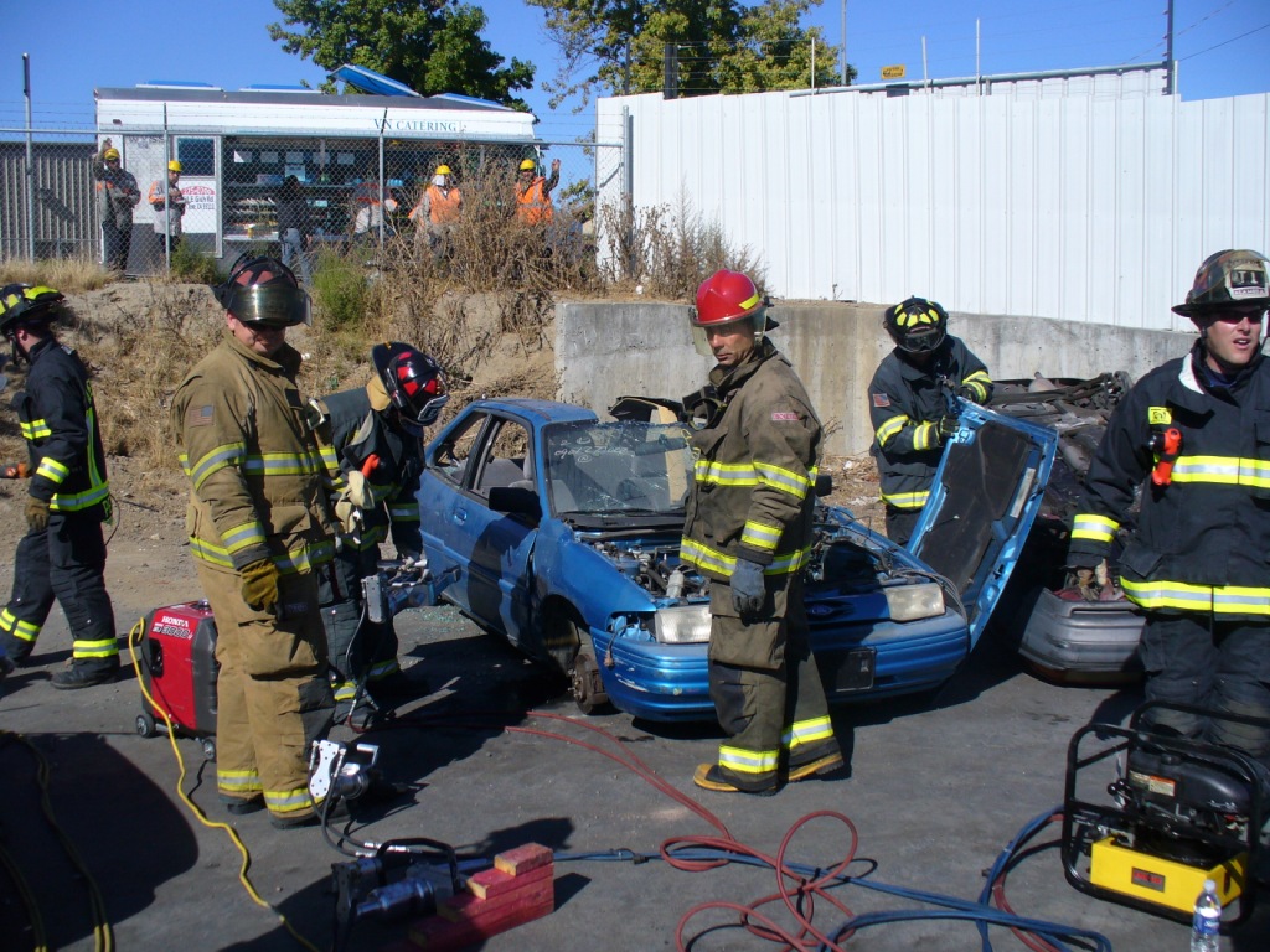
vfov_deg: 38.7
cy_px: 476
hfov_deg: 50.1
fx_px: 1357
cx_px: 635
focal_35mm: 37
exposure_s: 1/500
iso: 80
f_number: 5.6
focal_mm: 6.1
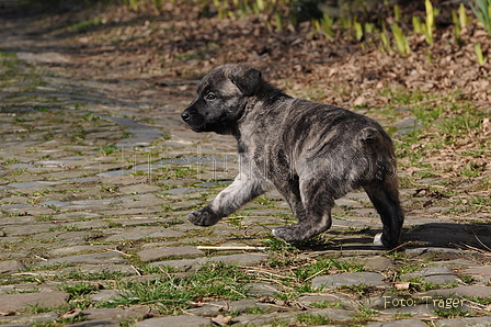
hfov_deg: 12.5
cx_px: 246
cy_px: 164
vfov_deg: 8.3
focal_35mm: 165
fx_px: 2249
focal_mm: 110
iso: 500
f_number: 8
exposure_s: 1/1000
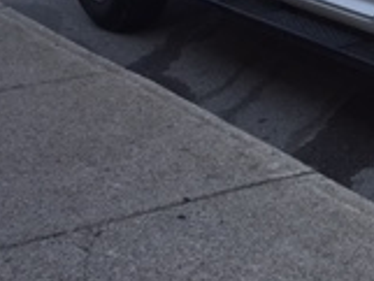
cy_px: -107
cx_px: 597
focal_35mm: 115
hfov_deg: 15.5
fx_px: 1243
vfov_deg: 12.4
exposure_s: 1/400
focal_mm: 4.15
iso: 25
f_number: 2.2
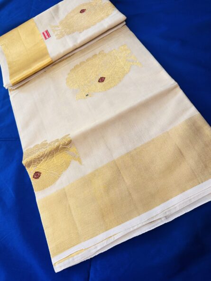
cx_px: 106
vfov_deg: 71.6
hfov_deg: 56.8
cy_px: 140
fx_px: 195
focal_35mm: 24
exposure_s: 1/121
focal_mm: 6.86
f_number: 1.78
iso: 125
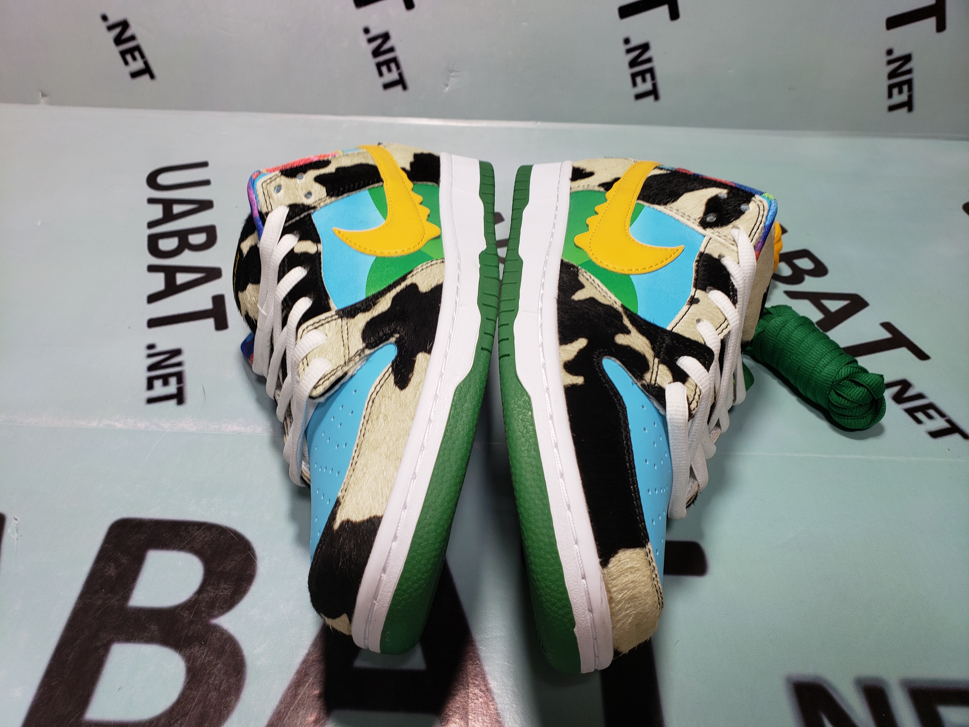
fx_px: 728
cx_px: 484
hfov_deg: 67.3
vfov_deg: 53.1
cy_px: 364
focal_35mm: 26
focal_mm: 4.3
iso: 64
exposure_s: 1/50
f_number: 2.4
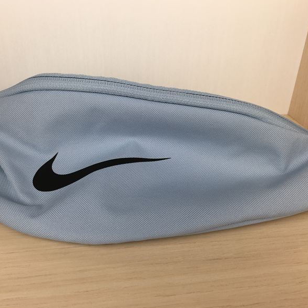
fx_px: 352
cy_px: 153
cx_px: 134
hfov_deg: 47.1
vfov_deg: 47.2
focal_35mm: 35
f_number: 2.2
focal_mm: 4.15
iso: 25
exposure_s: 1/122
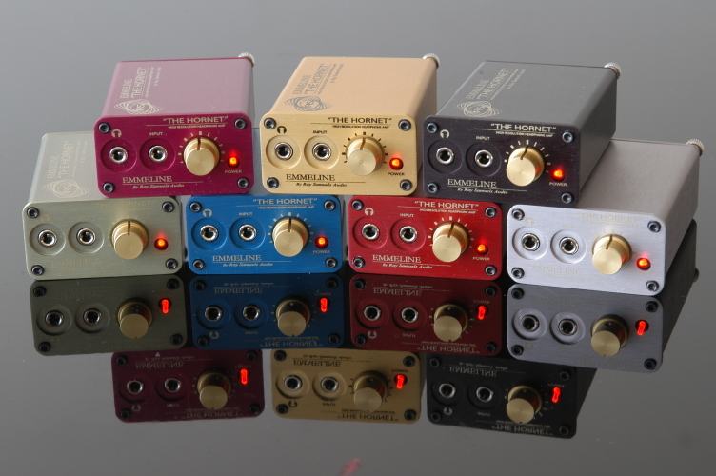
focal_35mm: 105
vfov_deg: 13.0
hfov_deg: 19.5
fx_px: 2086
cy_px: 238
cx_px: 358
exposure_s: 1.3
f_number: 13
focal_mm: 70
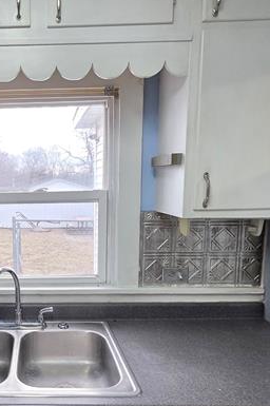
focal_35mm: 27
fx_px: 304
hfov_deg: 43.6
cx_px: 25
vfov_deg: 67.2
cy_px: 229
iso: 200
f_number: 2.2
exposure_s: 1/120
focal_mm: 2.2
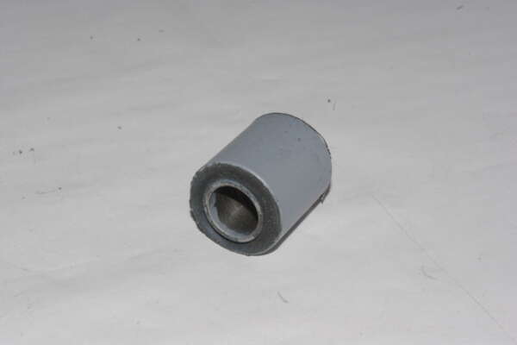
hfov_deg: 24.8
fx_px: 1178
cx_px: 258
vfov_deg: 16.7
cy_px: 172
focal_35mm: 82
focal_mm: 55
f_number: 19
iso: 800
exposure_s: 1/60
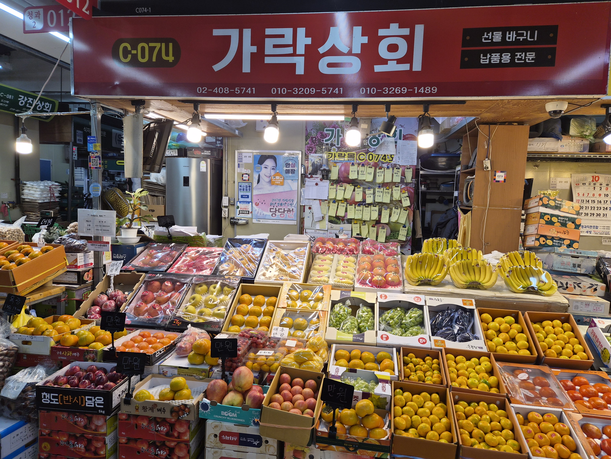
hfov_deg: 73.9
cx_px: 306
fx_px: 406
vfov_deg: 58.9
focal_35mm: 23
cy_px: 230
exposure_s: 1/120
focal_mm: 5.4
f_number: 1.8
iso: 50
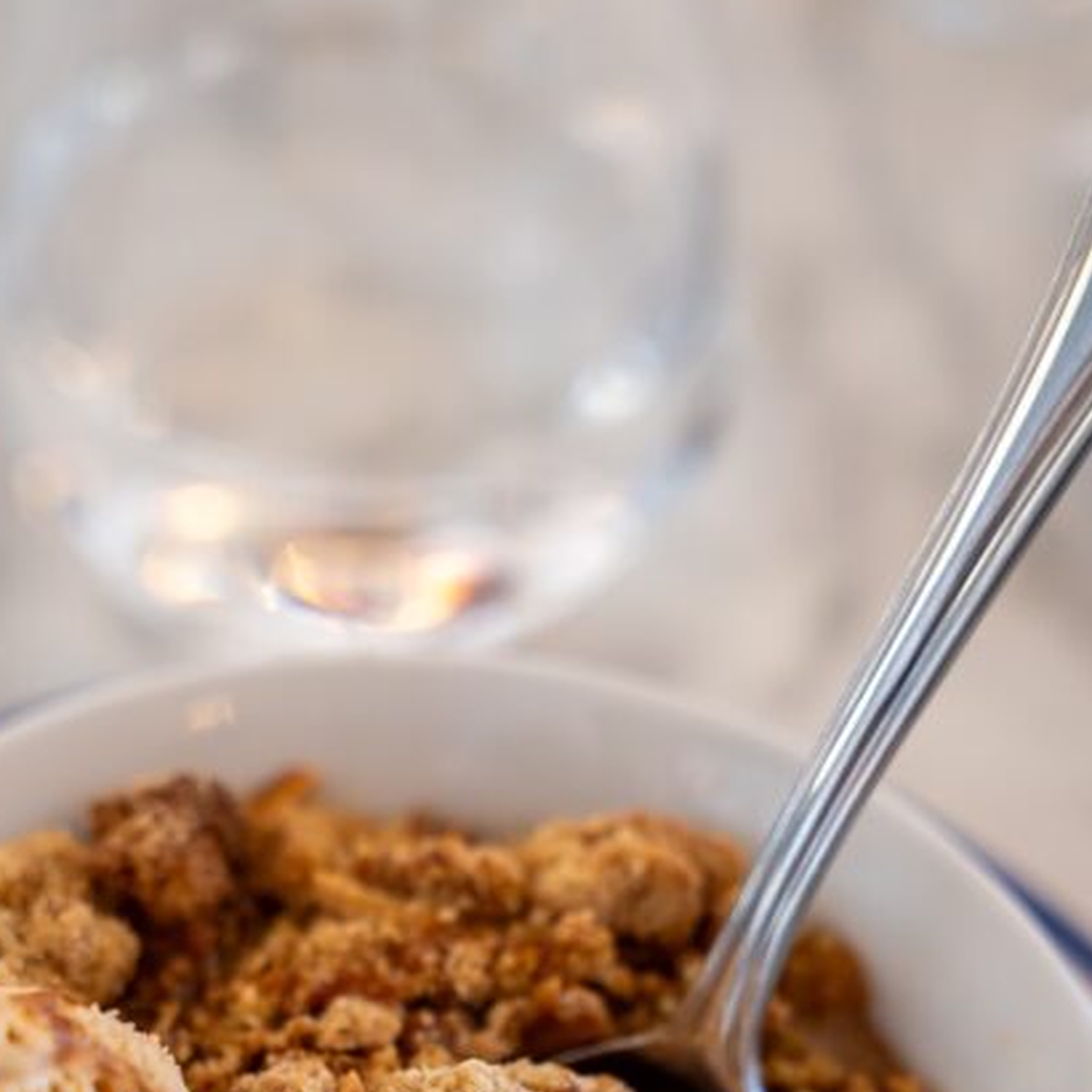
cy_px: 1215
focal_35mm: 103
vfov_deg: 16.3
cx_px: 404
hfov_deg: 16.8
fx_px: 3694
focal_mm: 48.7
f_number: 2.8
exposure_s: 1/50
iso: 500
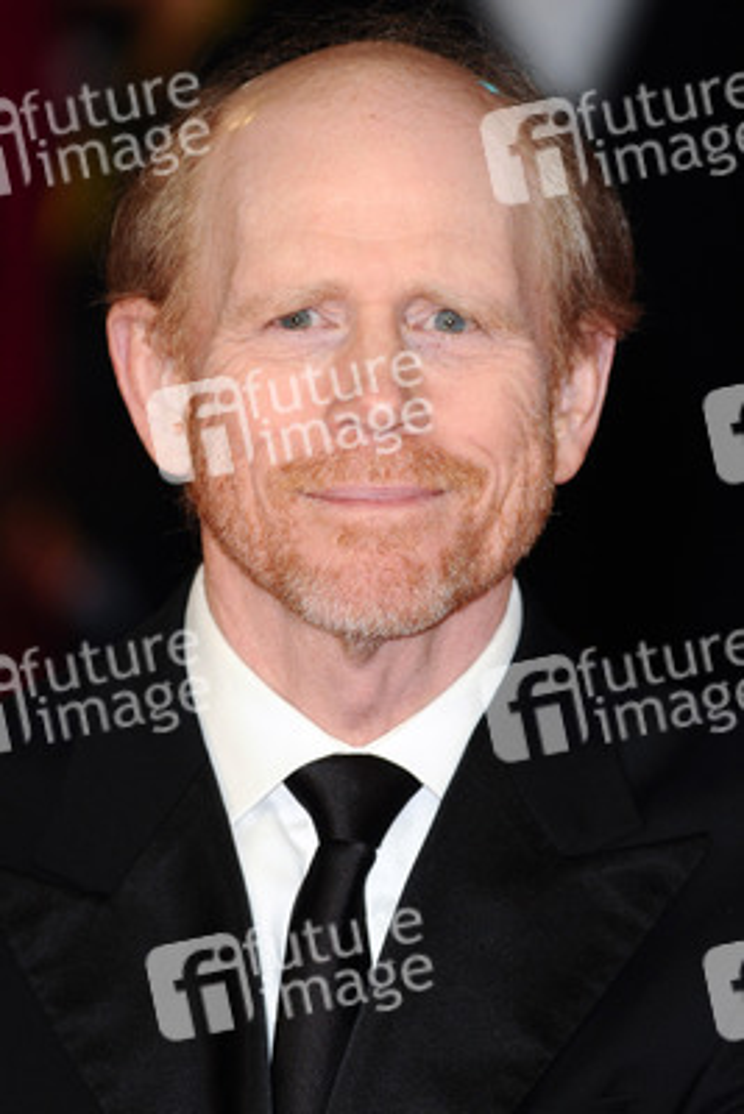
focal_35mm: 300
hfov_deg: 4.6
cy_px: 557
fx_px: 9291
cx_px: 372
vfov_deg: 6.9
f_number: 4.5
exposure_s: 1/250
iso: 320
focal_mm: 200
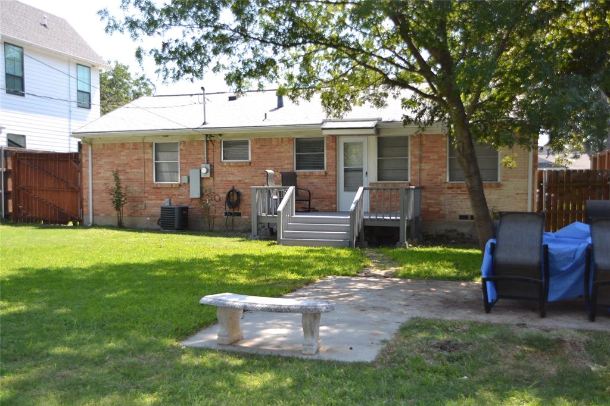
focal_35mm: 38
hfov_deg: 51.3
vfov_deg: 35.5
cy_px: 203
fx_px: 635
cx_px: 305
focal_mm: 25
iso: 100
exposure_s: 1/200
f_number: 5
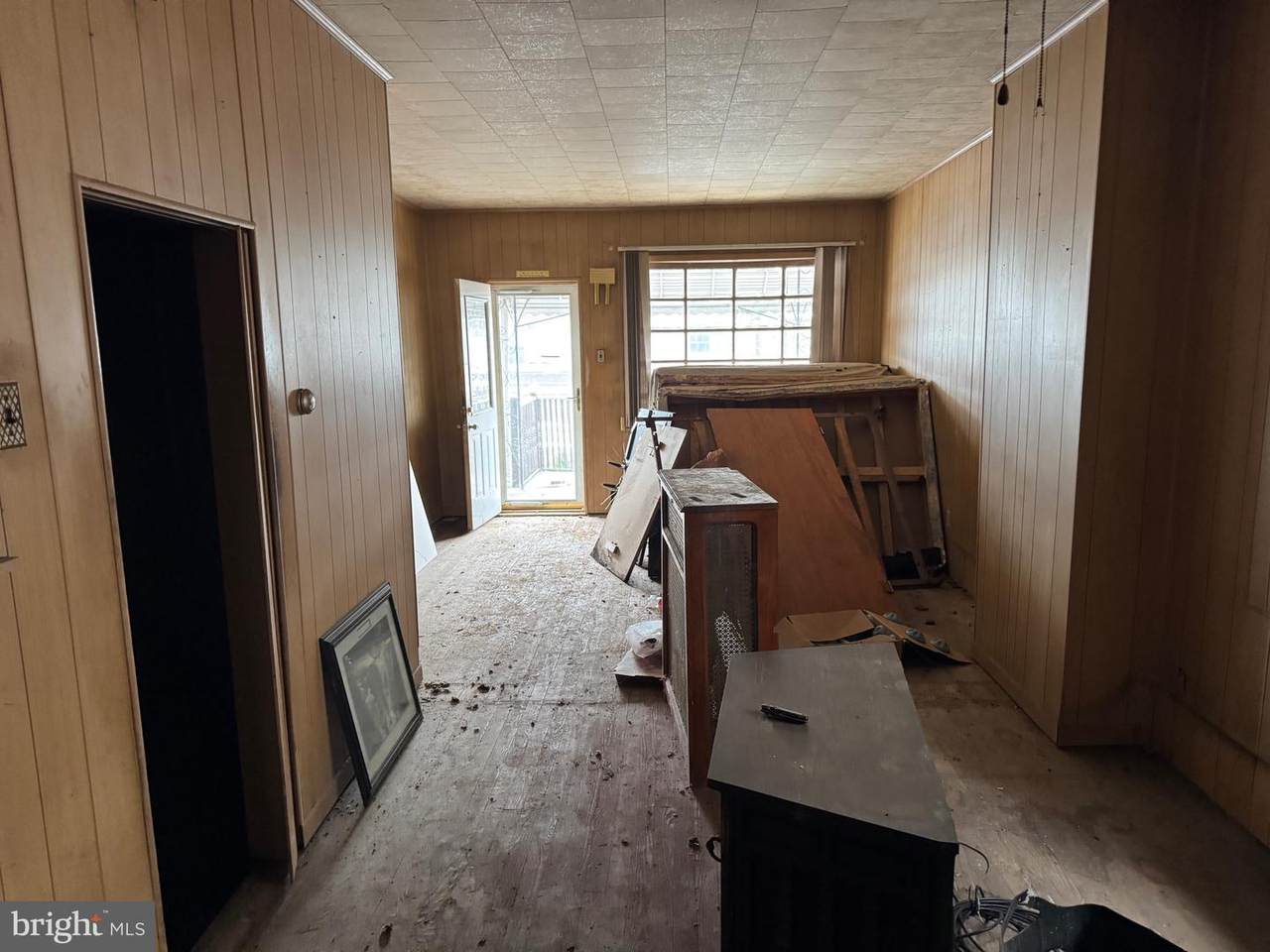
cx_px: 635
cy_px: 476
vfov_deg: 56.8
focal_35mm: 24
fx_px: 881
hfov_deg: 71.6
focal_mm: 6.76
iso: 640
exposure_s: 1/60
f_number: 1.78
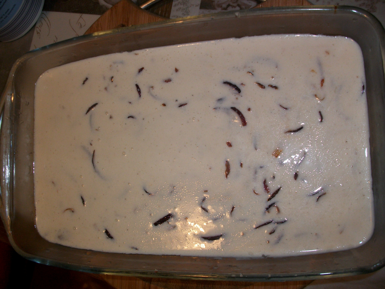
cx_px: 192
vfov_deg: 45.4
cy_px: 144
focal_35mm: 31
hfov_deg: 58.4
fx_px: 345
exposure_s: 1/40
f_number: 2.9
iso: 125
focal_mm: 5.7
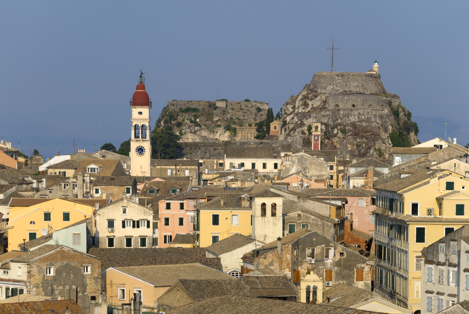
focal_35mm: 142
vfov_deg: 9.7
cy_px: 157
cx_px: 234
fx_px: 1859
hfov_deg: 14.4
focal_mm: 95
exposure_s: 1/200
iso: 100
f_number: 9
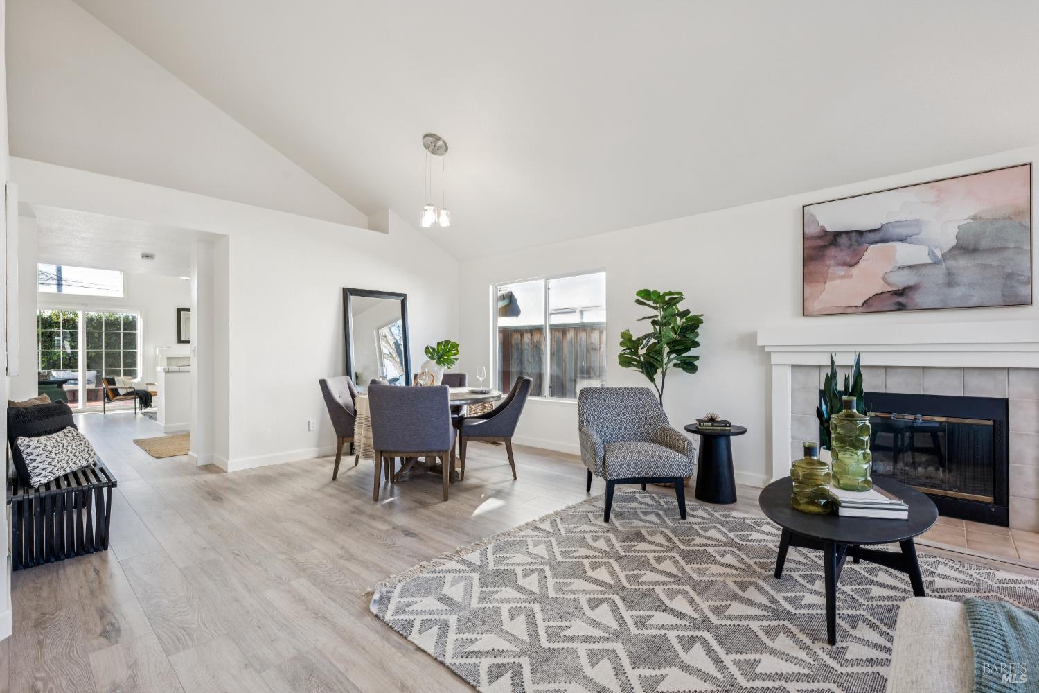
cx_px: 520
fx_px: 462
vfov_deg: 73.7
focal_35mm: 16
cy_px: 346
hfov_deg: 96.7
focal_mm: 16
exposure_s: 1/13
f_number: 8
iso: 140
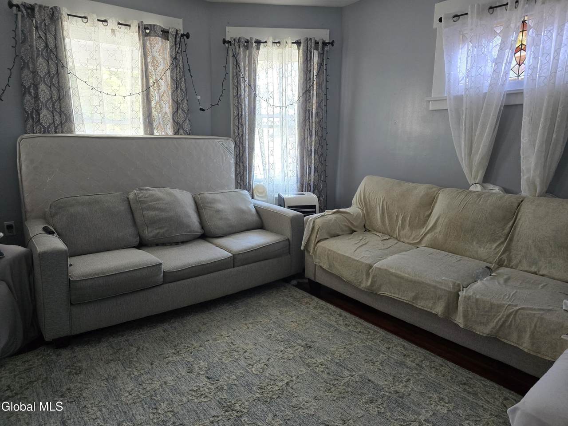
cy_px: 213
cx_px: 284
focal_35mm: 23
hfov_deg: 73.9
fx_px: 377
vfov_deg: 58.9
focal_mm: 6.3
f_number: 1.7
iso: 500
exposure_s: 1/120
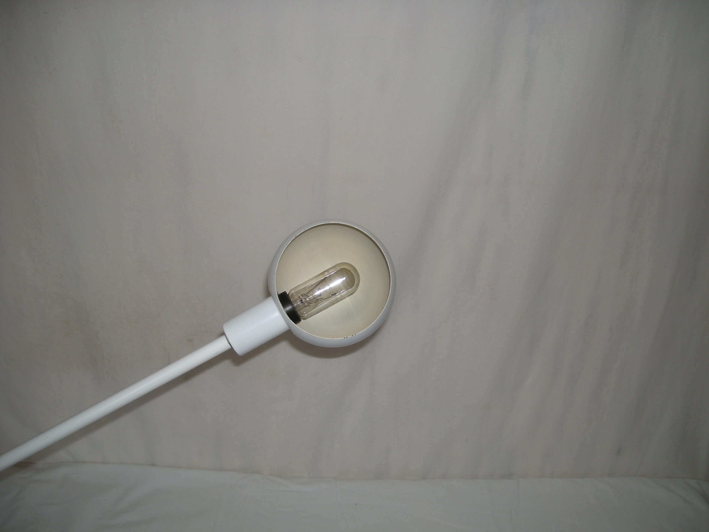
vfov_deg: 40.7
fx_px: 717
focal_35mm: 35
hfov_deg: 52.6
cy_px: 266
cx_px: 354
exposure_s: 1/54.8
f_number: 2.8
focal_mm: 5.7
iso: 50
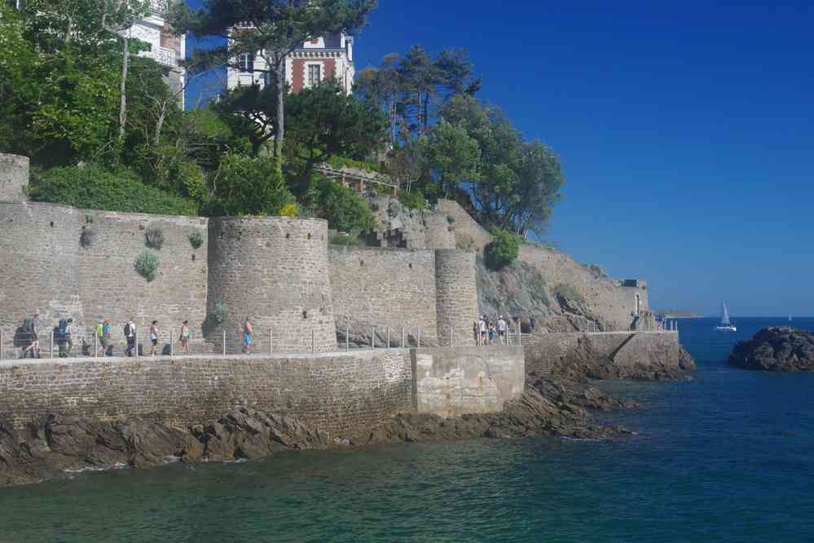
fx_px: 1187
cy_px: 272
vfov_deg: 25.8
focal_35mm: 52
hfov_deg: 37.9
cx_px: 407
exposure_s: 1/100
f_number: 11
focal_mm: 35
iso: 200
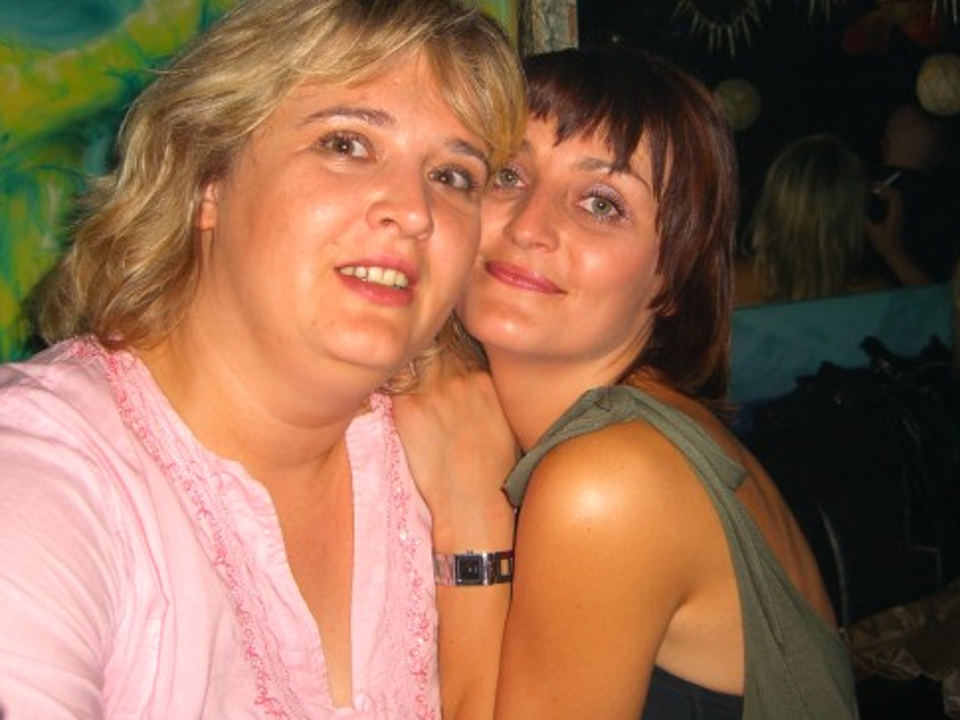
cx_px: 521
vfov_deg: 30.9
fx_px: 1304
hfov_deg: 40.4
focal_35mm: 47
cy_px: 318
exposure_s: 1/60
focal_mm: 7.9
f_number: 2.8
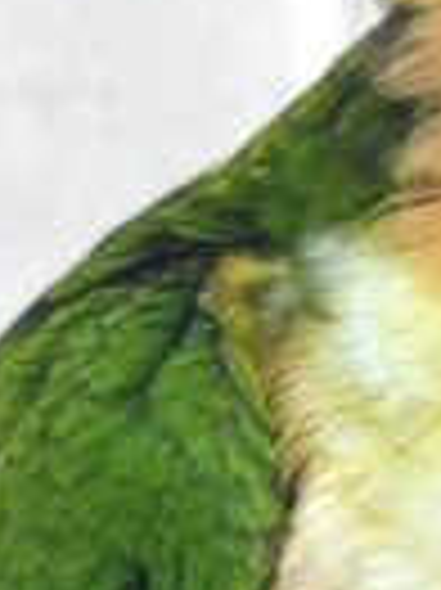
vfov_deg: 7.8
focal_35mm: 254
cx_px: 702
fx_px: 4322
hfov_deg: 5.8
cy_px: 653
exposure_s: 1/100
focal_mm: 5.96
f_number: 1.6
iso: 64
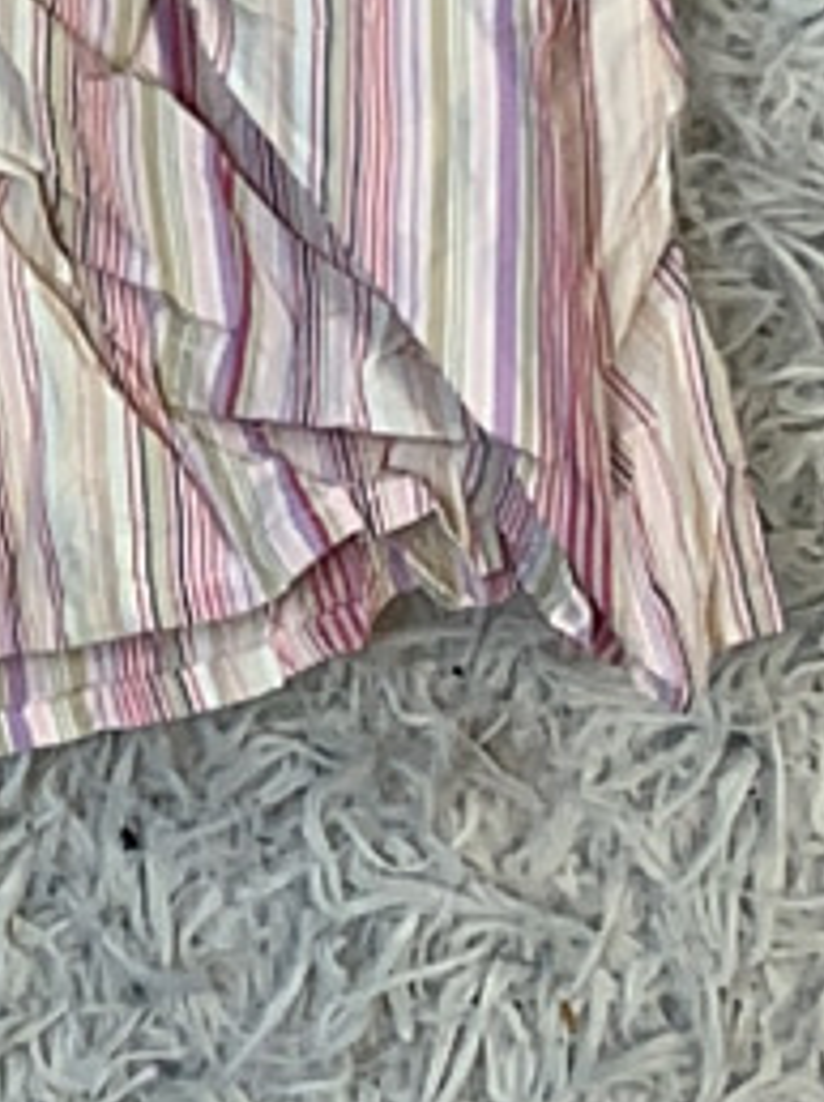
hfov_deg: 13.2
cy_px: -547
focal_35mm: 109
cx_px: -196
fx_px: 3465
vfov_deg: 16.5
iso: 32
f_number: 1.8
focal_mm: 4.25
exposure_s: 1/100
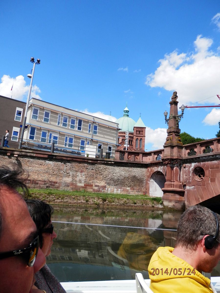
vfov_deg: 69.4
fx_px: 212
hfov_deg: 54.9
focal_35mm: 25
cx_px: 110
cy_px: 146
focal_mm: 4.5
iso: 80
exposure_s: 1/125
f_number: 8.7
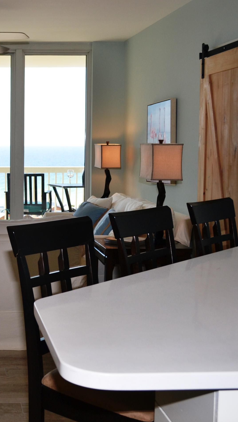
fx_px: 662
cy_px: 206
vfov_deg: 35.4
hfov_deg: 19.3
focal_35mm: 59
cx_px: -46
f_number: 5.6
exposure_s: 1/125
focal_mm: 24
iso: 180
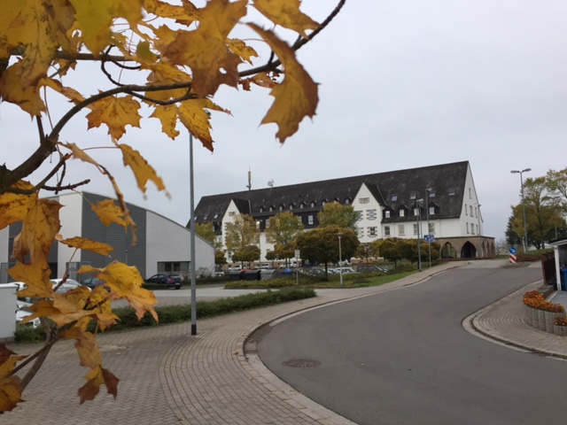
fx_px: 475
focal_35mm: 29
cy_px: 212
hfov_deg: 61.7
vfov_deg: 48.2
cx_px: 284
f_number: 2.2
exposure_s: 1/33
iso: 32
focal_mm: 4.15
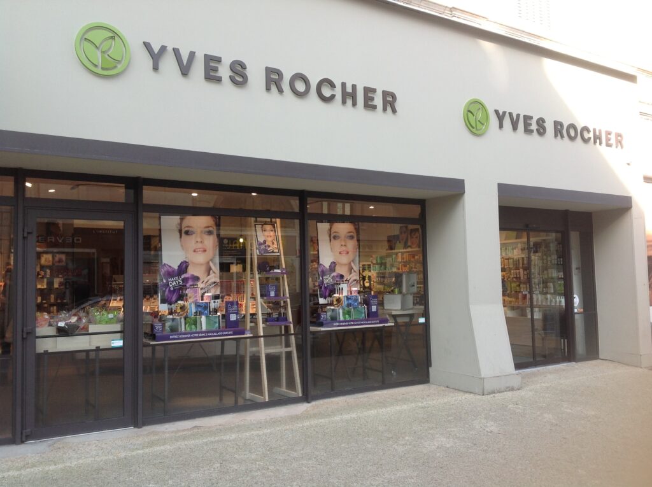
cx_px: 326
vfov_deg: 40.6
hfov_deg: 52.7
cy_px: 244
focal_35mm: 35
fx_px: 658
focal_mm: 4.28
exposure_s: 1/250
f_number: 2.4
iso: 50
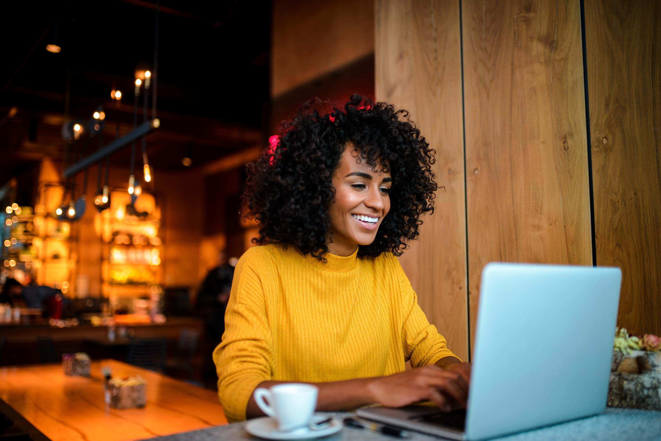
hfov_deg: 54.4
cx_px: 330
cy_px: 220
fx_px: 643
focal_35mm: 35
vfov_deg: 37.9
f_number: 1.4
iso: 250
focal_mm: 35
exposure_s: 1/200
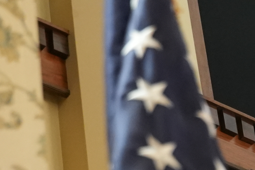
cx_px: 437
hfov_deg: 10.2
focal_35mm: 191
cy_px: 243
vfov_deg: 7.1
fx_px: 1354
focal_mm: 49
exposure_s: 1/160
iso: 8000
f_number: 4
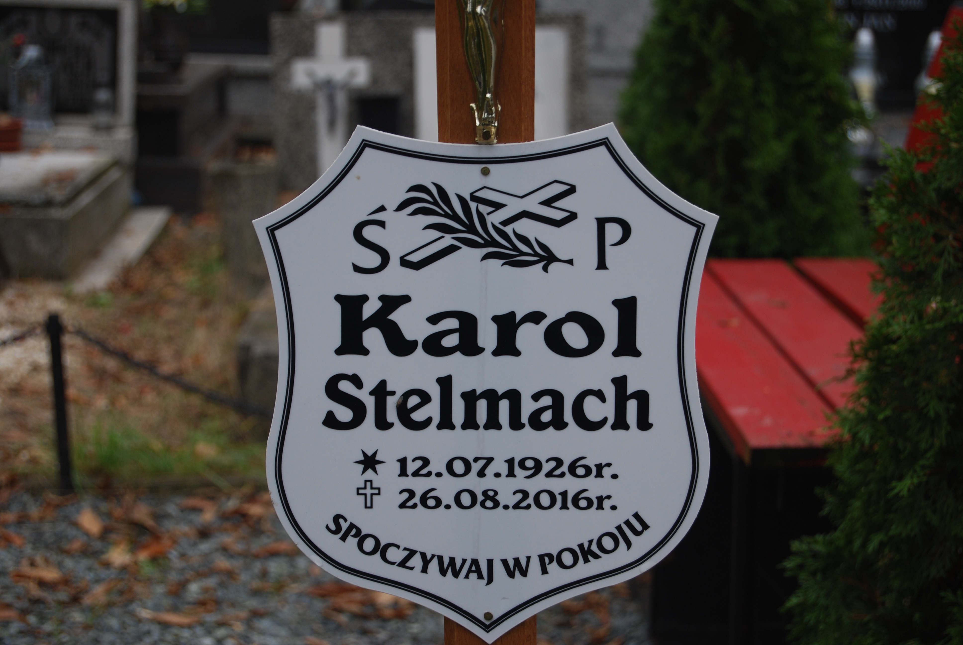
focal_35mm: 82
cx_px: 482
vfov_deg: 16.6
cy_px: 322
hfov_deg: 24.6
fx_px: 2210
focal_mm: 55
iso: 160
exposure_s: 1/125
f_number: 5.6
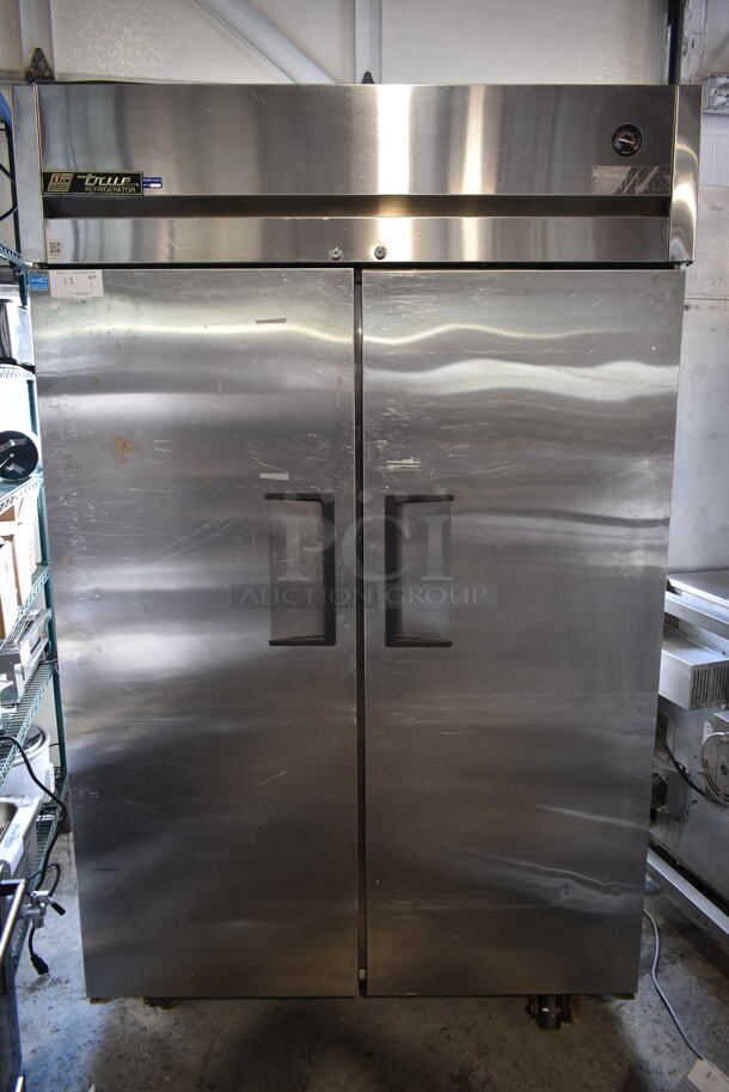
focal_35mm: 27
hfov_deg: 48.0
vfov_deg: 67.3
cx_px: 364
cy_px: 546
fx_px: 819
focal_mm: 18
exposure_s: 1/30
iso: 560
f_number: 3.5
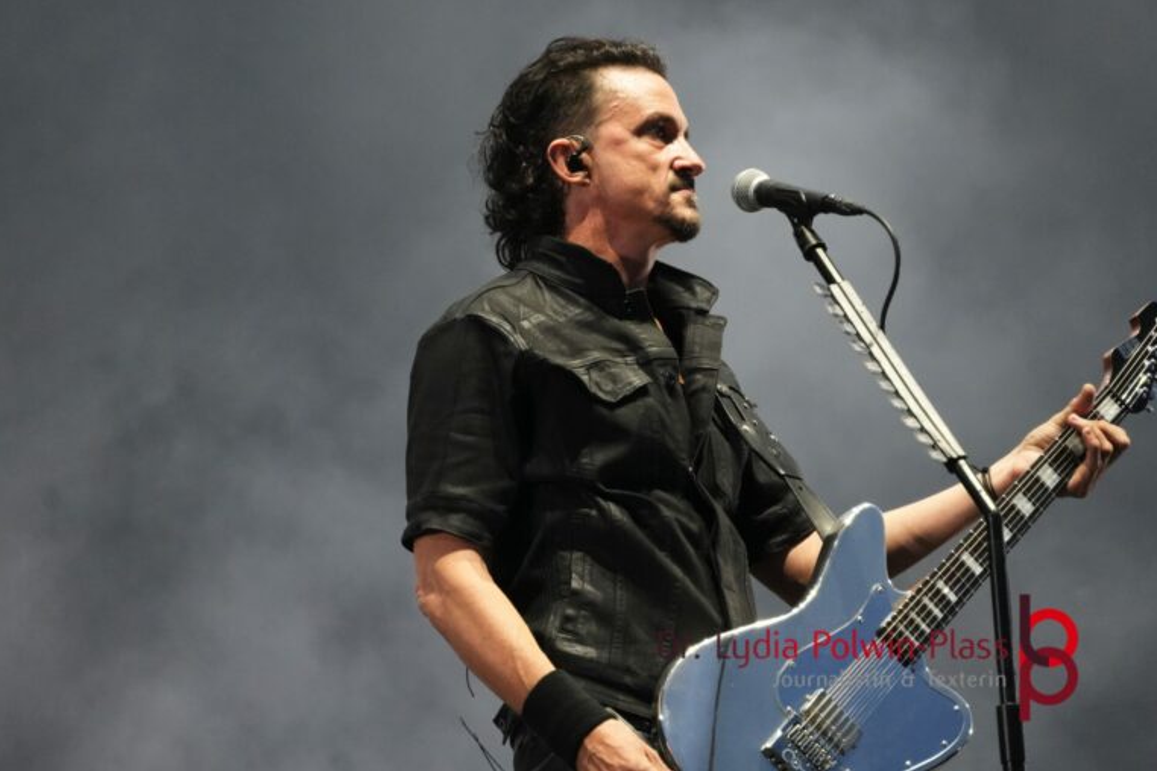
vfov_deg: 5.2
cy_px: 384
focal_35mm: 265
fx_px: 8500
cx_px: 575
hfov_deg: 7.8
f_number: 6.3
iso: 4000
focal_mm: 175
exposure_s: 1/320
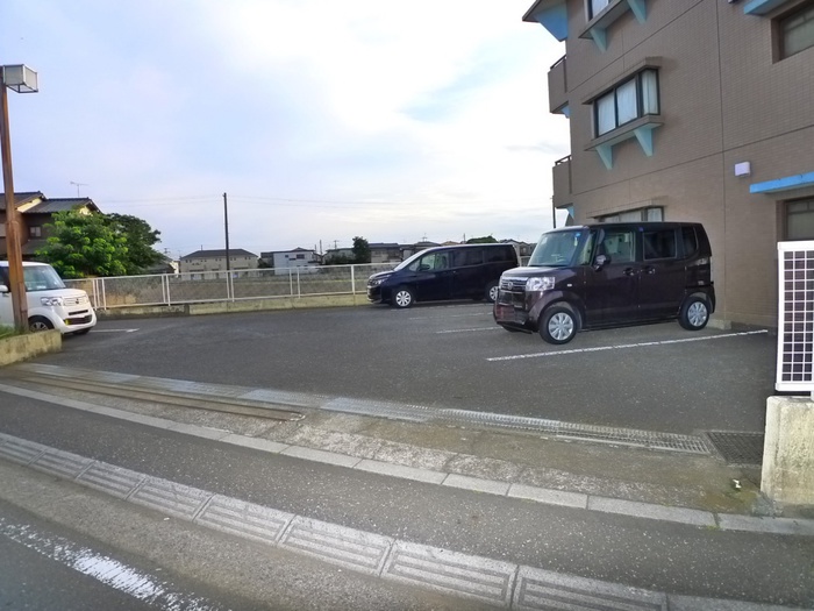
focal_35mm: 24
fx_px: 564
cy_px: 306
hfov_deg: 71.6
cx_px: 407
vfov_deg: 56.8
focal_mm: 5.1
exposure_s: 1/250
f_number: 2.8
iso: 400
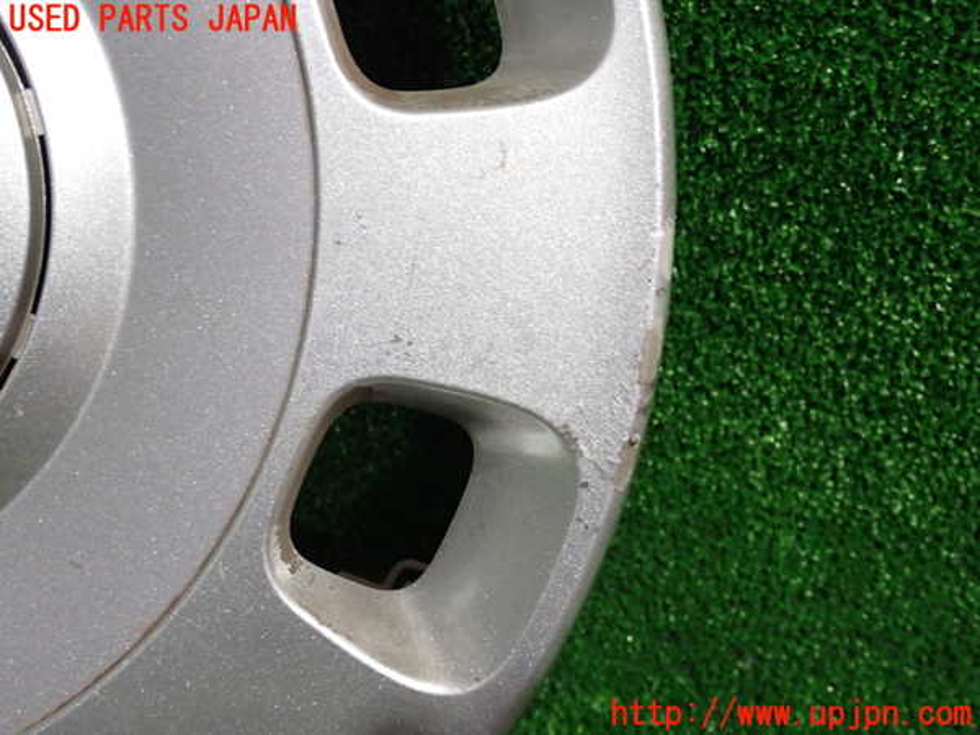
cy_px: 368
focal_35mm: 41
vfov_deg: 35.1
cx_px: 490
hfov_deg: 45.8
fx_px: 1161
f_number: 2.8
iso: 640
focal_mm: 7.31
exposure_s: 1/40
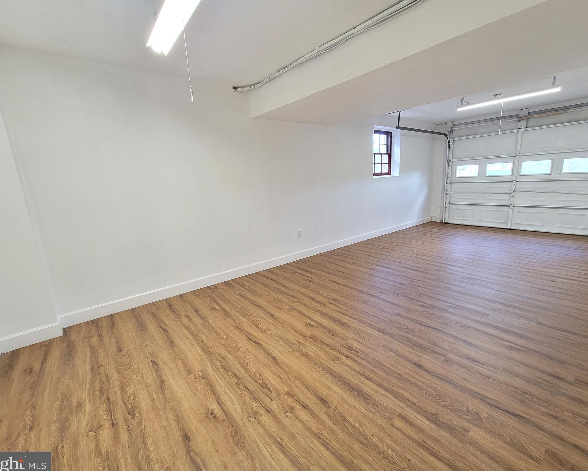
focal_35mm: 14
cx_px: 297
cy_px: 234
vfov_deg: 88.0
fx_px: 244
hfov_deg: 100.7
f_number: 2.2
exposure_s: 1/60
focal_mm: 2.2
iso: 320
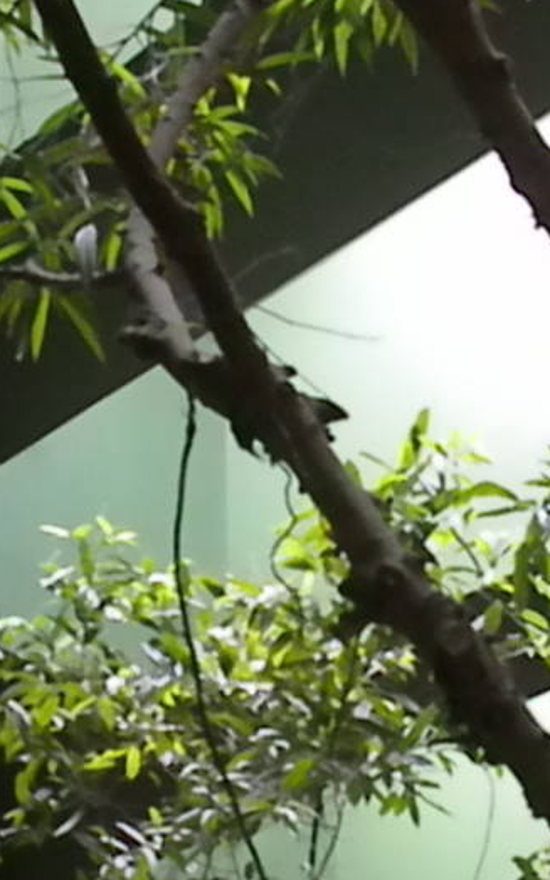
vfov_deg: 17.3
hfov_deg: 10.9
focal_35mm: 120
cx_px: 474
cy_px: 655
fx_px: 2877
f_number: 3.5
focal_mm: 6.6
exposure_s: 1/55.2
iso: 640
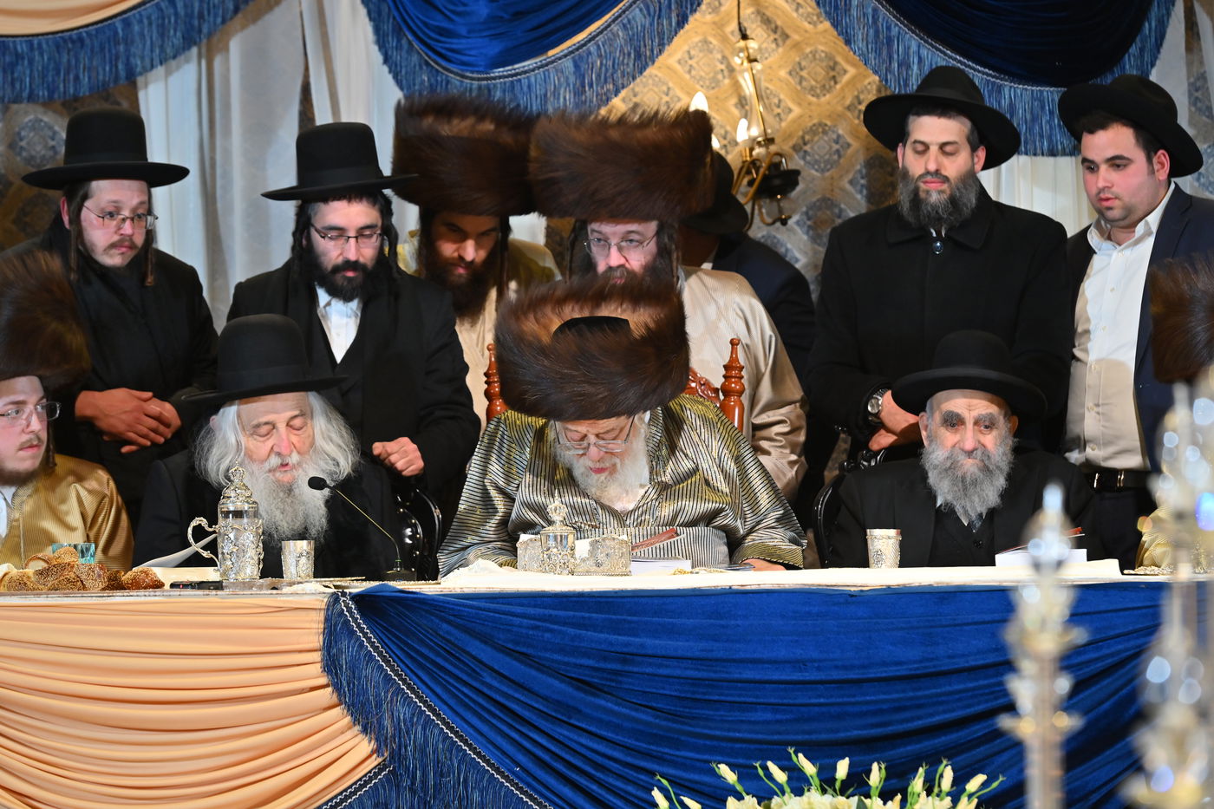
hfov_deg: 12.5
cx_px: 607
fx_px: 5563
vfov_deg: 8.3
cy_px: 404
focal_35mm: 165
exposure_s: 1/200
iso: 1250
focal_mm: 165
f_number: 5
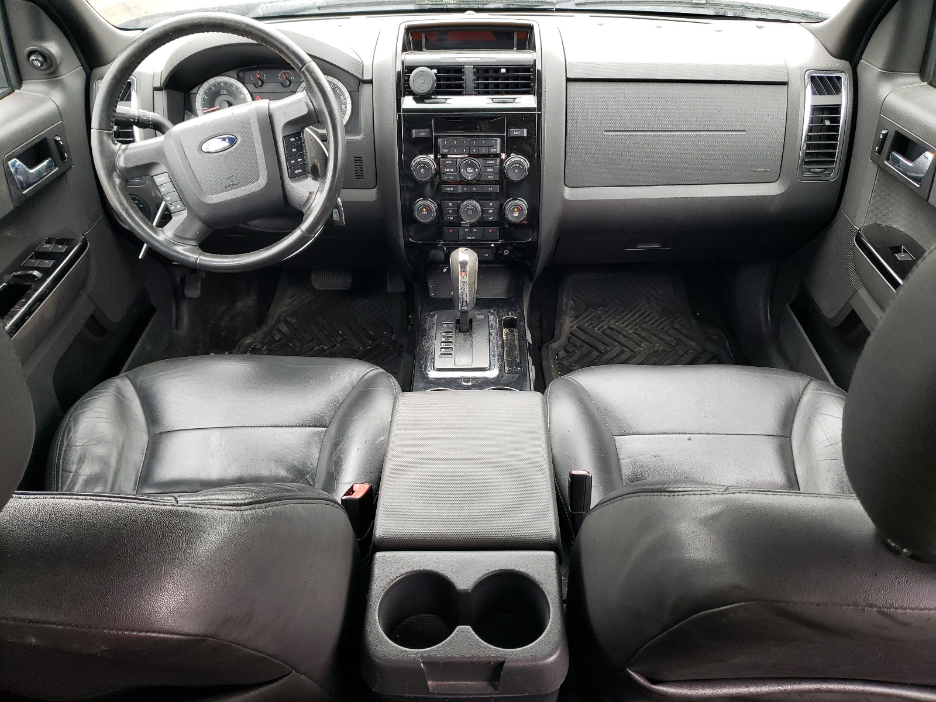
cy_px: 351
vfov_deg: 53.1
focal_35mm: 26
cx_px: 468
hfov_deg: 67.3
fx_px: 703
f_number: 1.5
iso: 97
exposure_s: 1/100
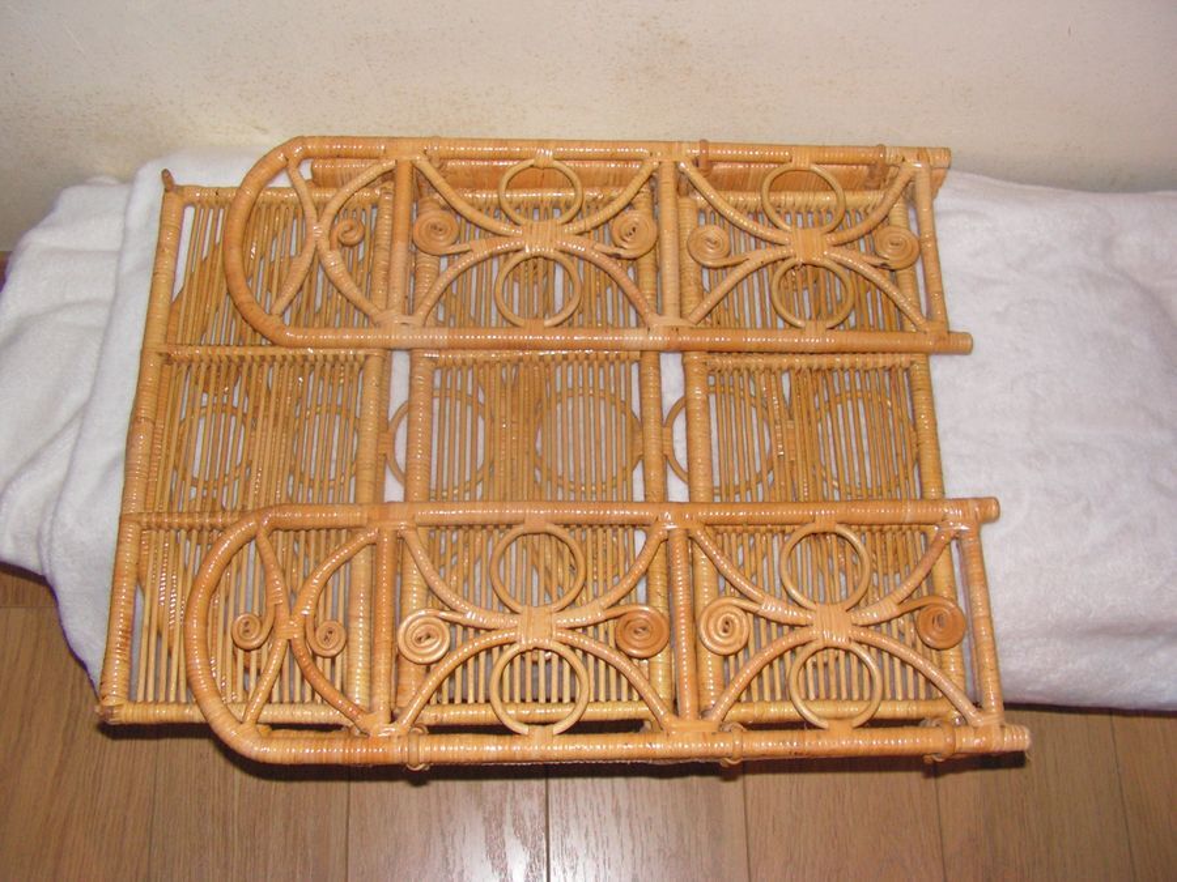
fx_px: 1224
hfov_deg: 51.4
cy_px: 441
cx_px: 588
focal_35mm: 36
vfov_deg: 39.7
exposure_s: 1/40
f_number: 3.2
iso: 200
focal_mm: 6
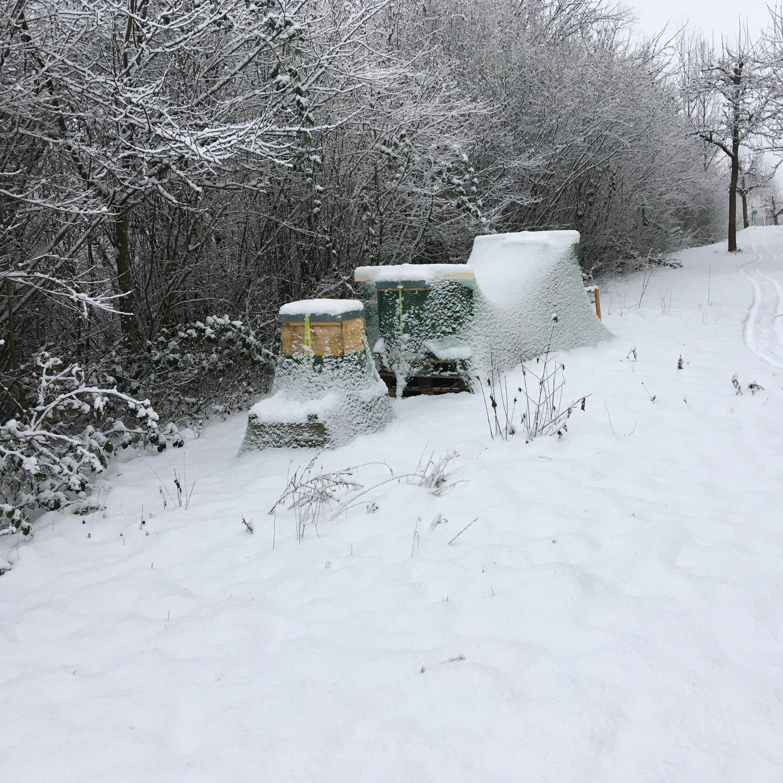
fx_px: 896
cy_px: 388
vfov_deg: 47.2
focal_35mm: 35
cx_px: 440
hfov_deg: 47.1
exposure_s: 1/33
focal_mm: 4.15
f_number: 2.2
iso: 32
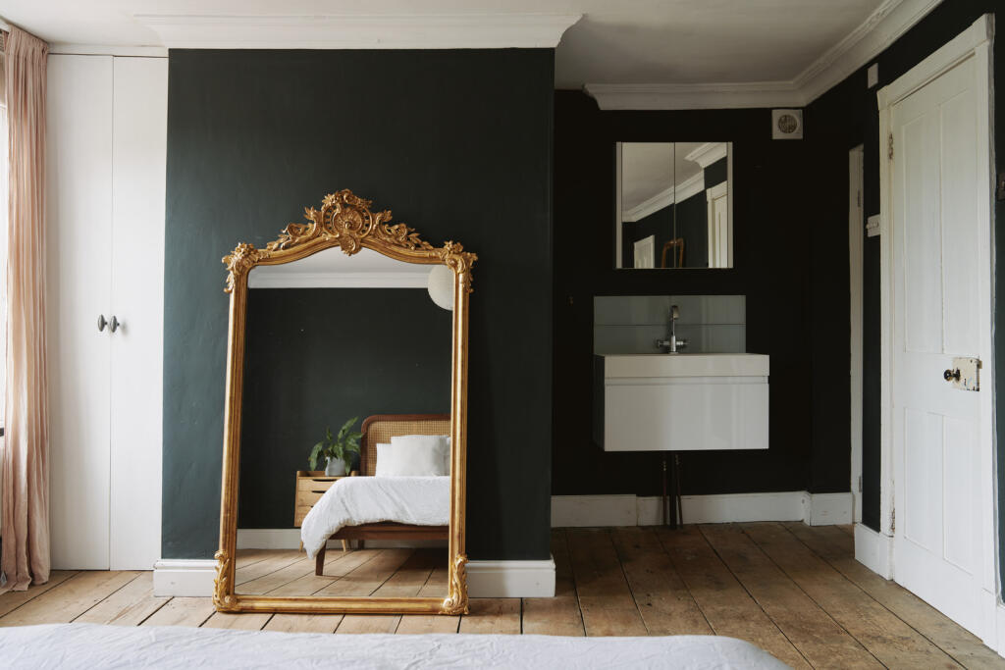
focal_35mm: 29
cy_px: 335
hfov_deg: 63.7
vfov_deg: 45.0
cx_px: 502
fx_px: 810
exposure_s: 1/30
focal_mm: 29
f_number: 5
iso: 100
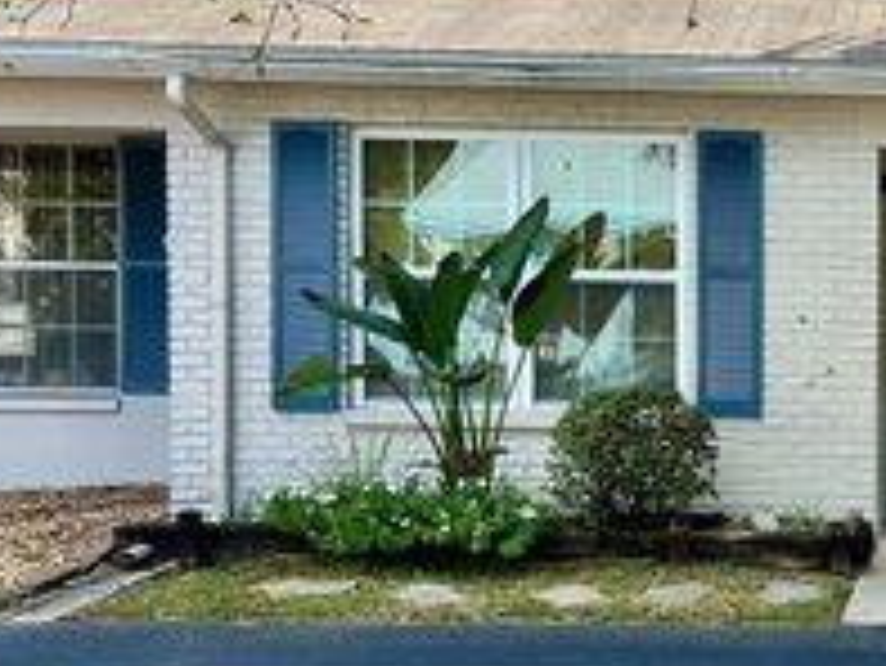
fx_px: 1690
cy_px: 407
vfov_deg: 22.2
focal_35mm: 66
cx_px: 1052
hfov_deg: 26.3
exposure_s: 1/1038
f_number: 1.5
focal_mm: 5.7
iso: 50
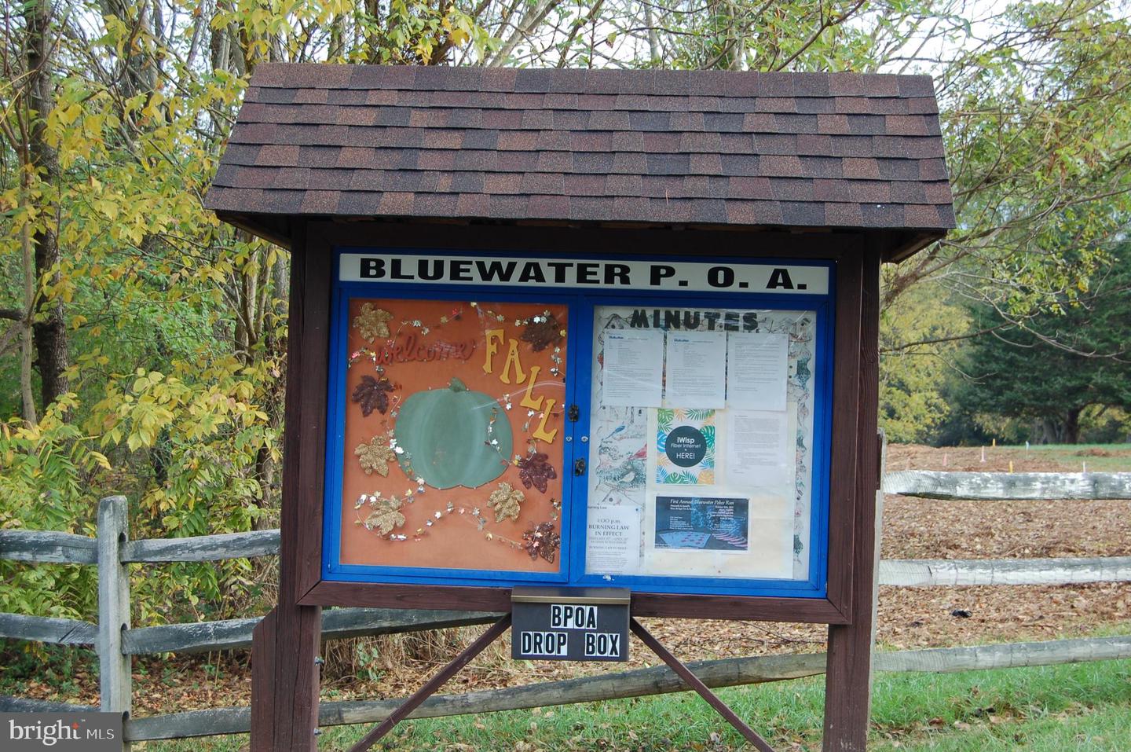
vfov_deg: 25.7
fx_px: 1648
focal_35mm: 52
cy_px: 376
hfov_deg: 37.9
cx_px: 566
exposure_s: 1/125
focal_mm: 35
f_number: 5.6
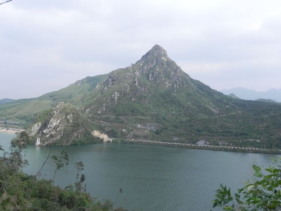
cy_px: 106
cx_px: 140
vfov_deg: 42.9
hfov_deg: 55.4
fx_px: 268
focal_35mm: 33
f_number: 6.3
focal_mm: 5.9
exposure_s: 1/328
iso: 160
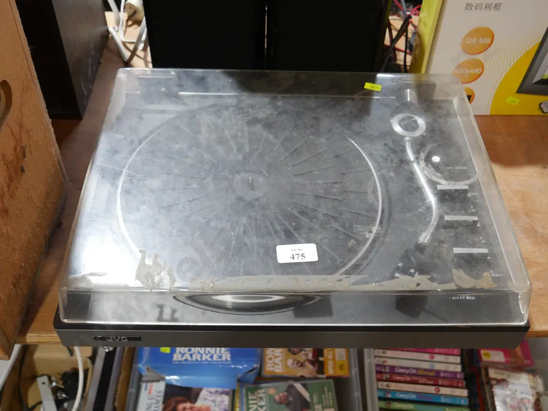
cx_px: 274
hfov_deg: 49.0
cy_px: 206
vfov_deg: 37.8
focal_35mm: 38
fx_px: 602
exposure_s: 1/60
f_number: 4.1
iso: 500
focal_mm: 19
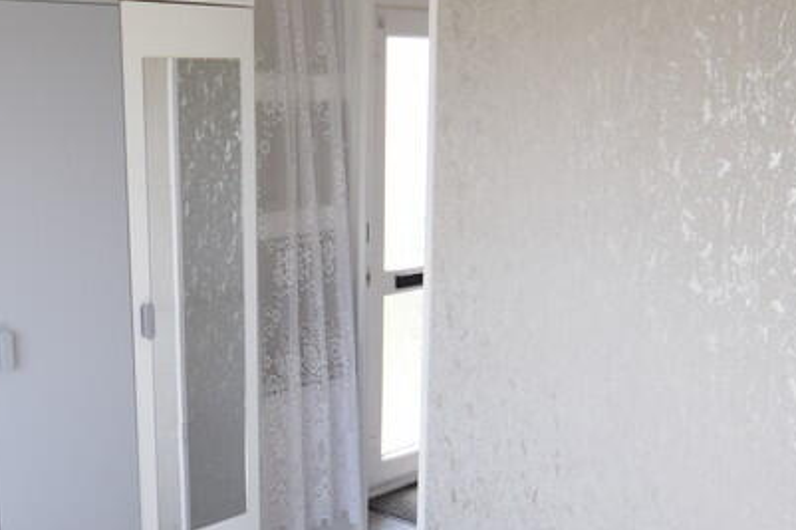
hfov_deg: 41.4
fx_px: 1017
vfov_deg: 29.1
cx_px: 191
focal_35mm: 46
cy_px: 323
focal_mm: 12
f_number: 6.3
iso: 400
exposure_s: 1/160
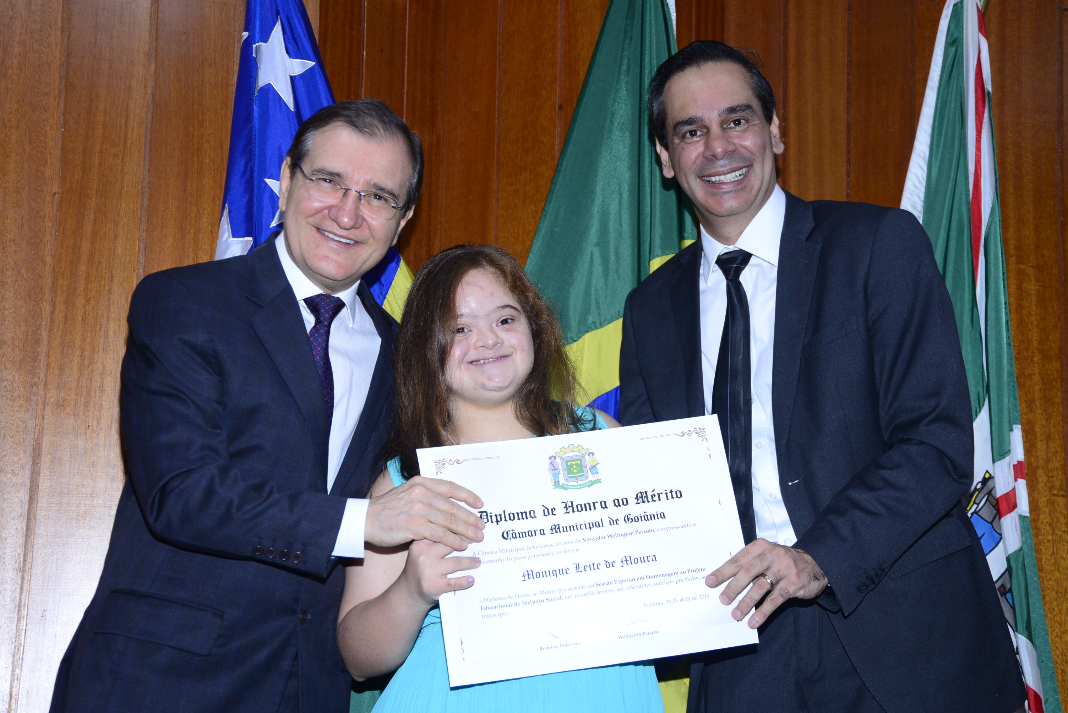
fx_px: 1959
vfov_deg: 20.6
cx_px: 534
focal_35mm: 66
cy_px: 356
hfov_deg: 30.5
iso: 1600
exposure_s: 1/125
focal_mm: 66
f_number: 7.1
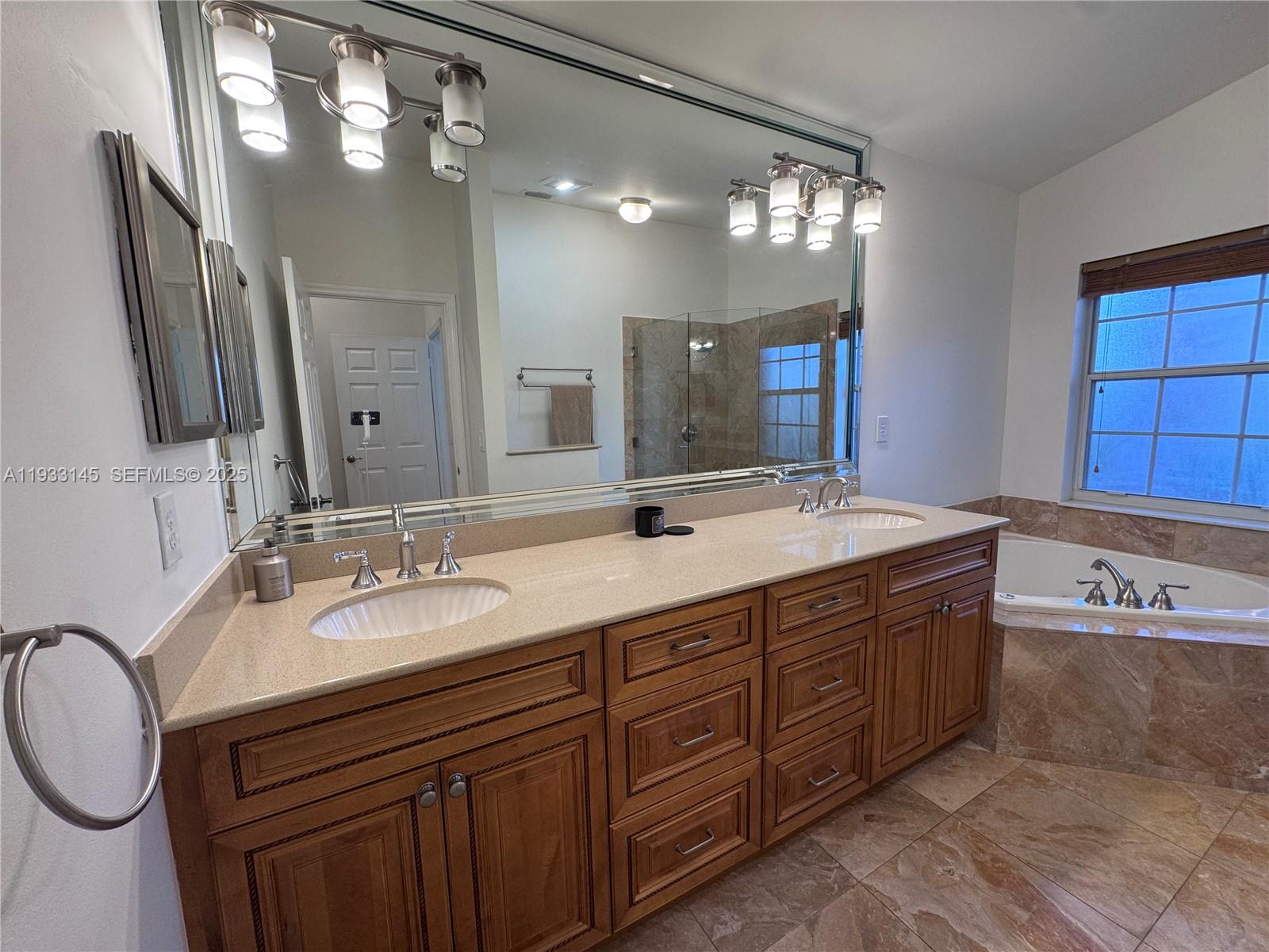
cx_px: 634
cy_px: 476
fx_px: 513
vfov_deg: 85.7
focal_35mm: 14
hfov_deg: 102.1
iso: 160
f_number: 2.2
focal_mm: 2.22
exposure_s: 1/120
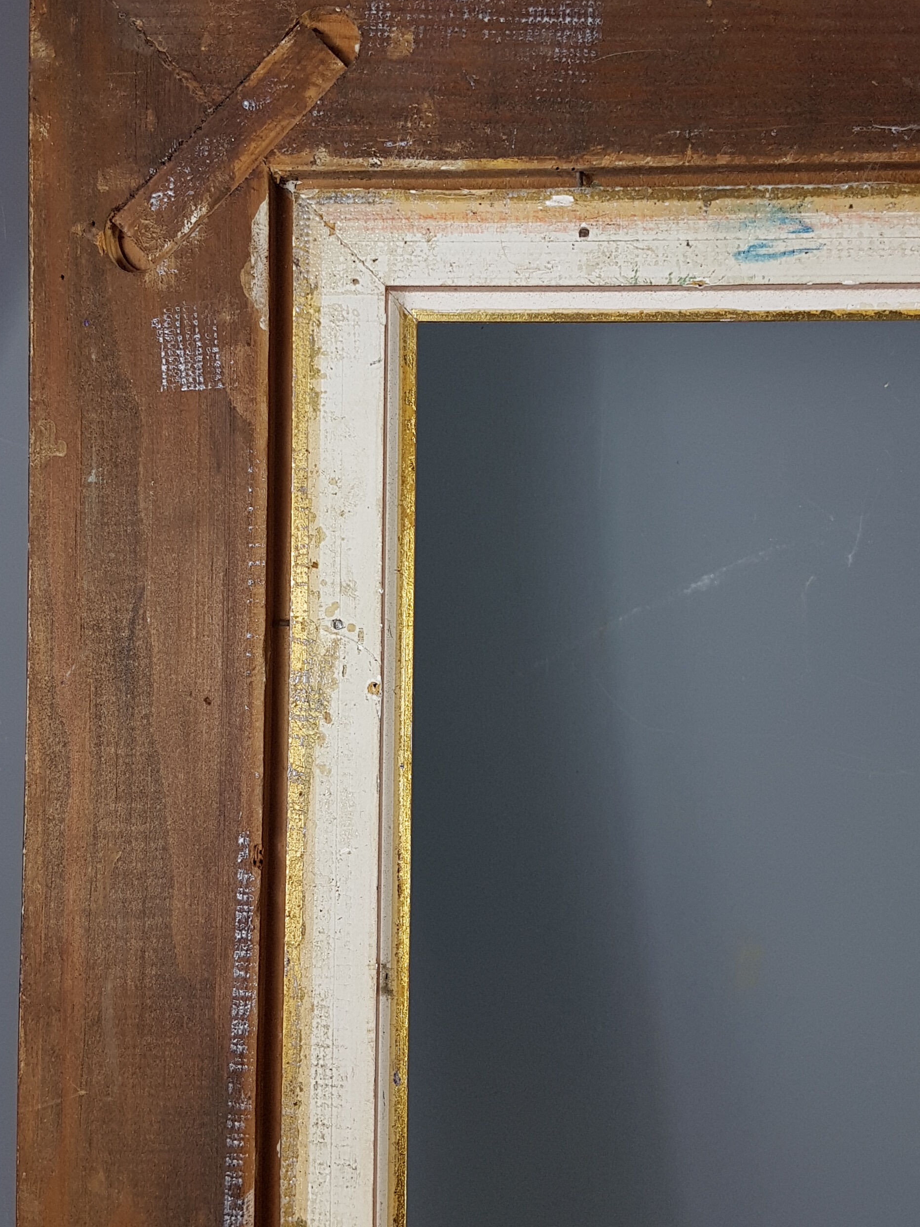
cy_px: 575
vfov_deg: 59.9
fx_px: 1063
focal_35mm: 30
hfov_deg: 46.8
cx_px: 477
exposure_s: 1/50
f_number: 1.7
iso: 80
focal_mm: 4.2
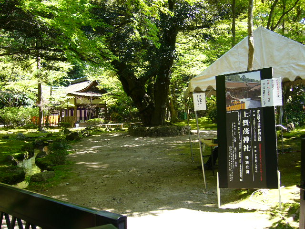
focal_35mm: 35
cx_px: 152
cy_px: 114
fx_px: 308
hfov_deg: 52.6
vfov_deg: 40.7
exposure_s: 1/60
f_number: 2.8
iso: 80
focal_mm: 5.8
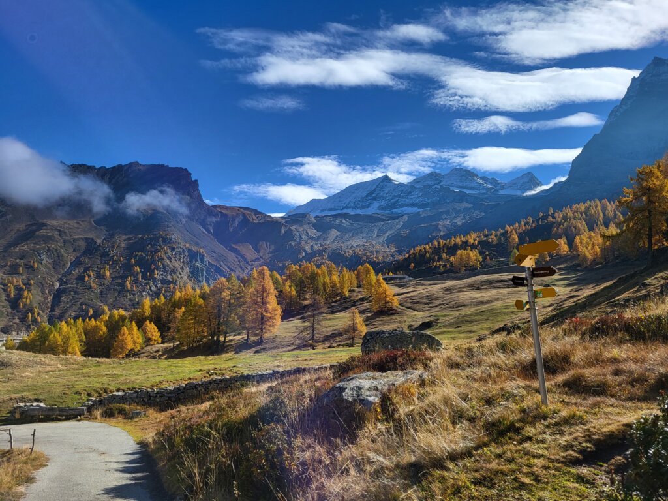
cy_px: 250
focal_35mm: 26
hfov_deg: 67.3
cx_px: 334
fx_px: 502
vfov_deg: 53.1
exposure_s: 1/2797
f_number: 1.8
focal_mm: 5.4
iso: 40
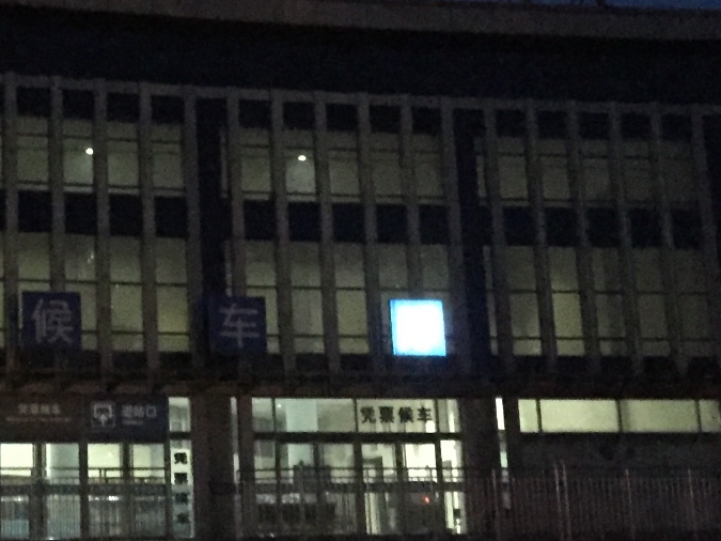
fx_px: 1833
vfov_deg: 16.6
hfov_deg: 21.8
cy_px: 90
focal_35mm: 88
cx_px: 91
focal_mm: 4.15
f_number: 2.2
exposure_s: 1/17
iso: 2000
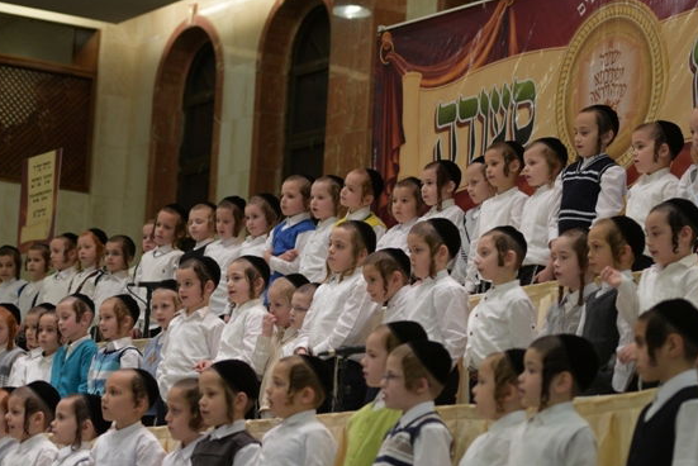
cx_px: 407
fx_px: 2522
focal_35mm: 130
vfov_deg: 10.6
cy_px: 273
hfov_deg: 15.8
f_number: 2.8
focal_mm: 70
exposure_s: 1/125
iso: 320
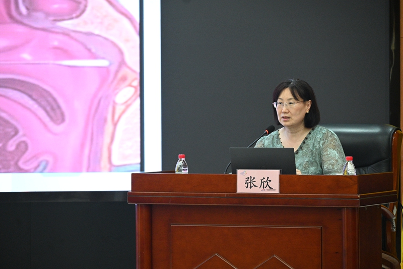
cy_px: 134
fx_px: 2098
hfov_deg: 11.0
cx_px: 202
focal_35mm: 188
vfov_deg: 7.3
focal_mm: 125
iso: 3200
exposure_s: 1/45
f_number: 5.3
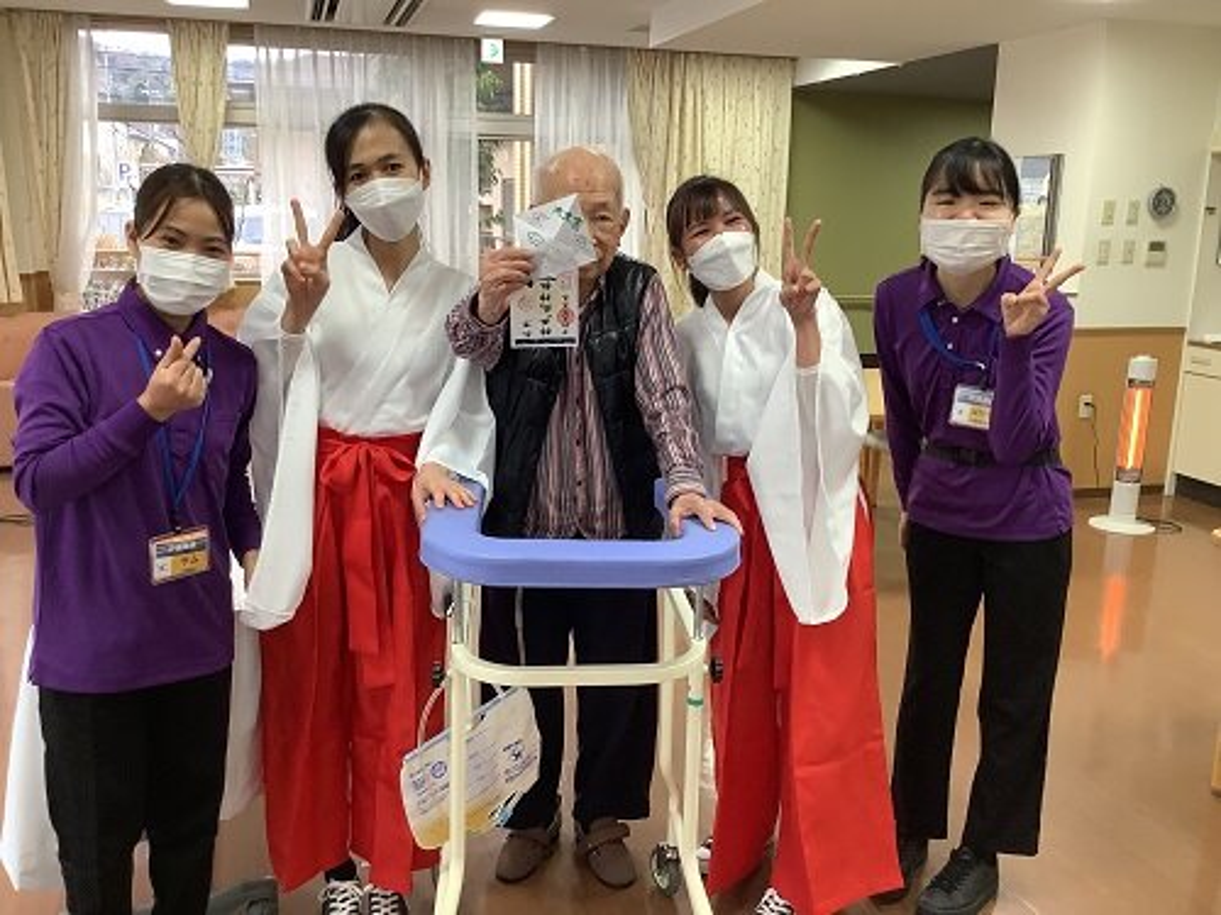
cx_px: 610
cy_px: 458
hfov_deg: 58.4
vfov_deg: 45.4
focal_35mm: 31
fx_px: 1093
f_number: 2.4
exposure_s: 1/60
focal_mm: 3.3
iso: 64
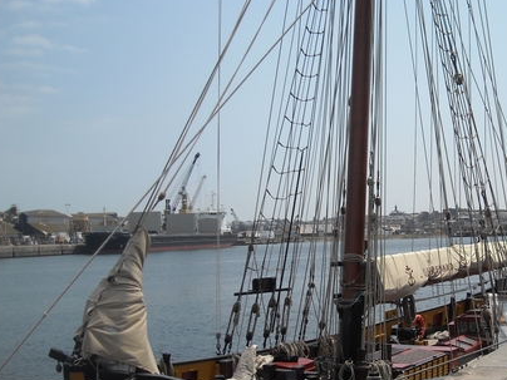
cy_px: 246
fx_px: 762
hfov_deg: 36.4
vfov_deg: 27.9
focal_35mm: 52
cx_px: 339
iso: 64
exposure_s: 1/458
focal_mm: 5.7
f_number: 5.6
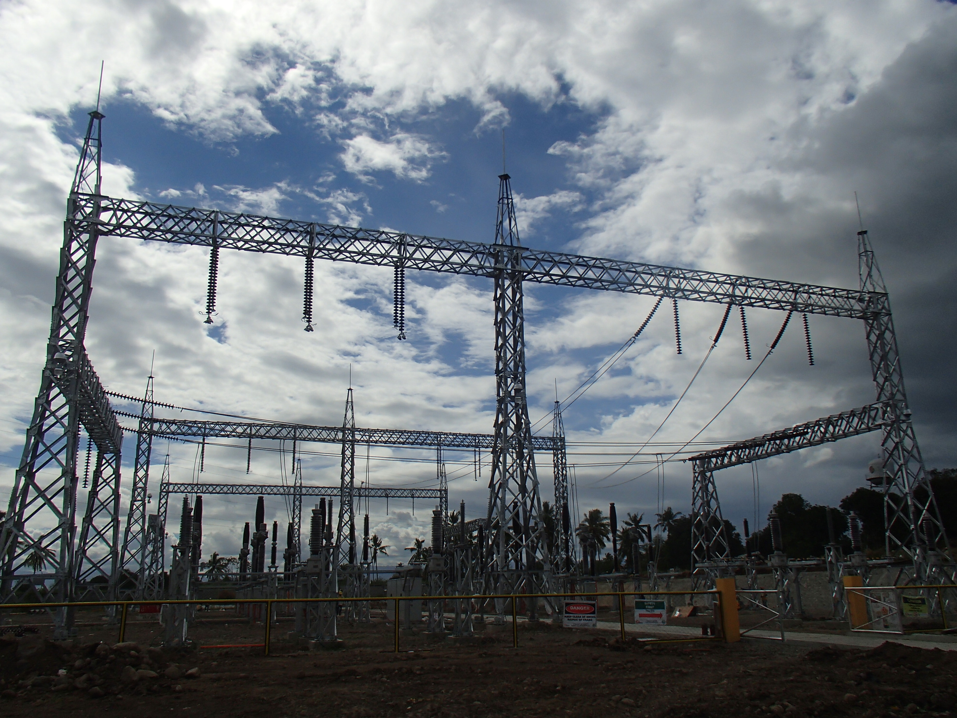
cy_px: 359
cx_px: 478
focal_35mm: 28
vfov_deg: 49.7
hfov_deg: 63.4
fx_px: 774
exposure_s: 1/640
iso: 100
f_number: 11
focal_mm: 5
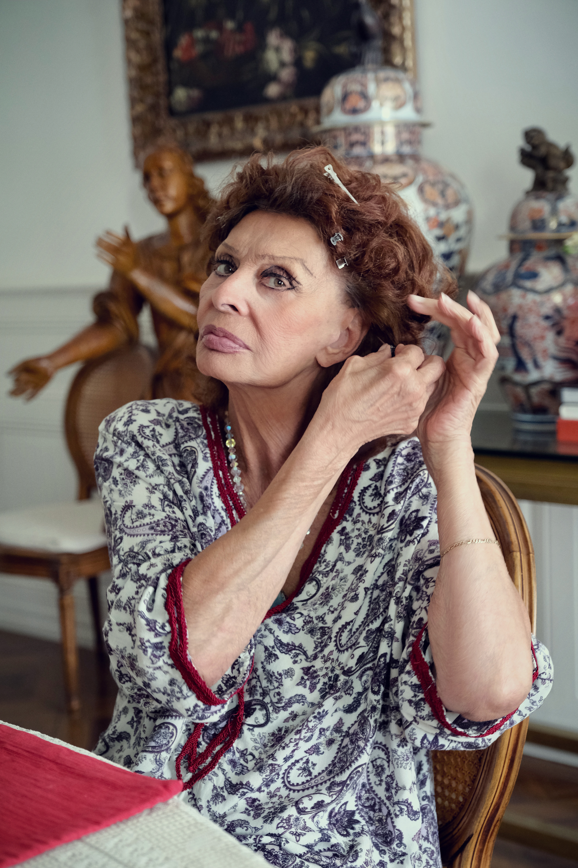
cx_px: 289
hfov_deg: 25.5
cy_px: 434
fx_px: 1276
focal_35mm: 53
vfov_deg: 37.5
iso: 2500
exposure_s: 1/52
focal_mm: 35.3
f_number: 2.8
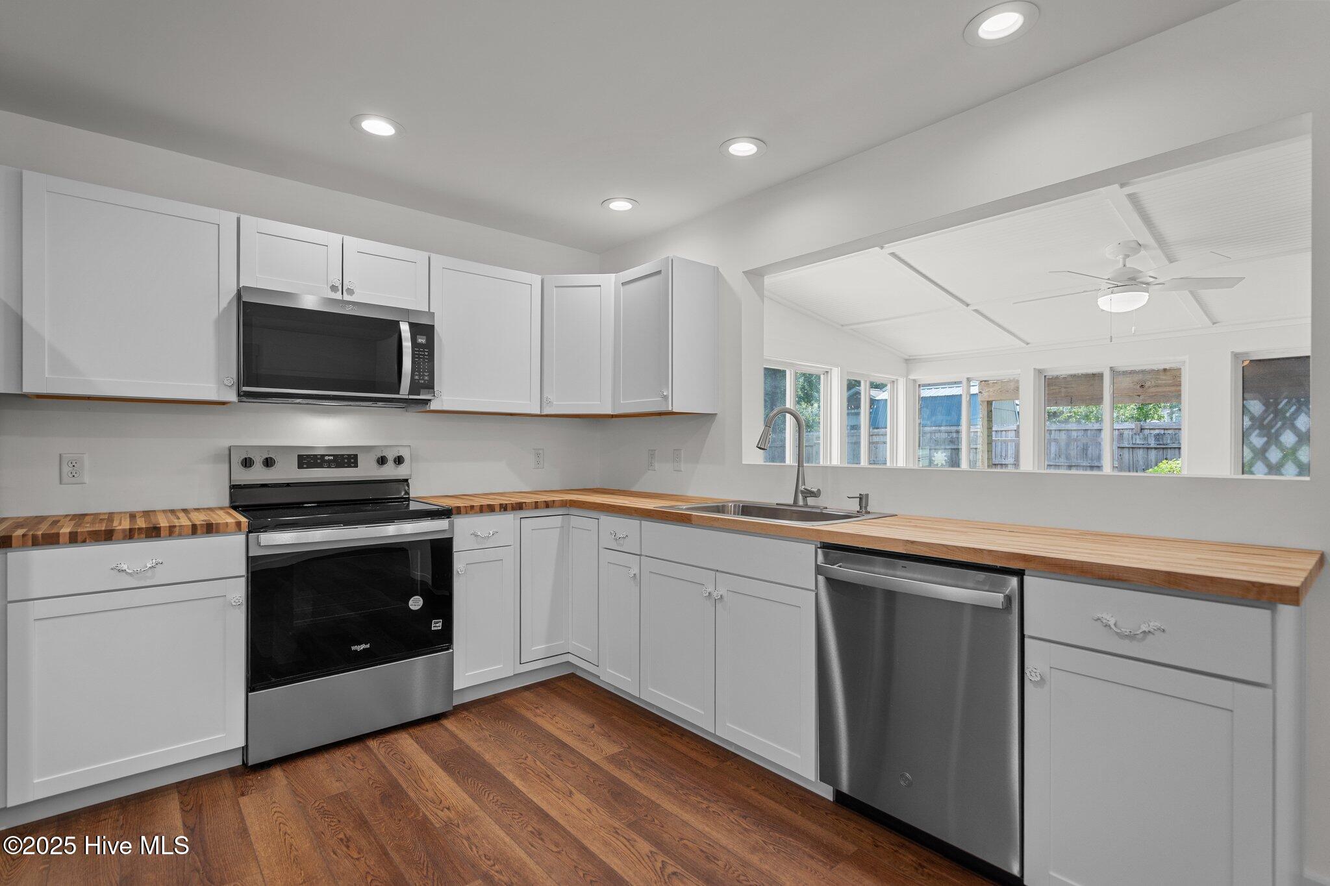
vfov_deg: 73.7
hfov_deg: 96.7
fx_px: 591
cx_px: 665
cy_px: 443
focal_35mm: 16
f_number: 4
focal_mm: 16
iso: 400
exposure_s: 1/15
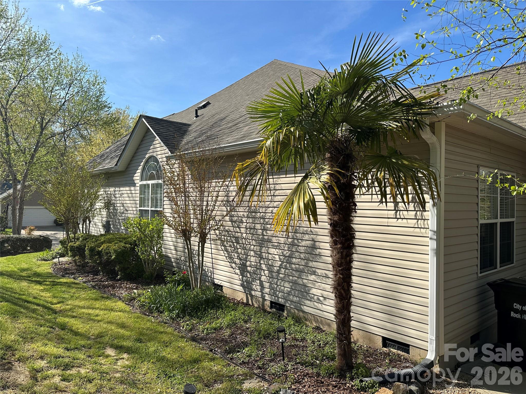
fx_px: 365
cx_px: 263
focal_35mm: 24
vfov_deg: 56.8
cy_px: 197
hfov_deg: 71.6
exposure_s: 1/3597
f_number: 1.78
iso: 80
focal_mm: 6.86
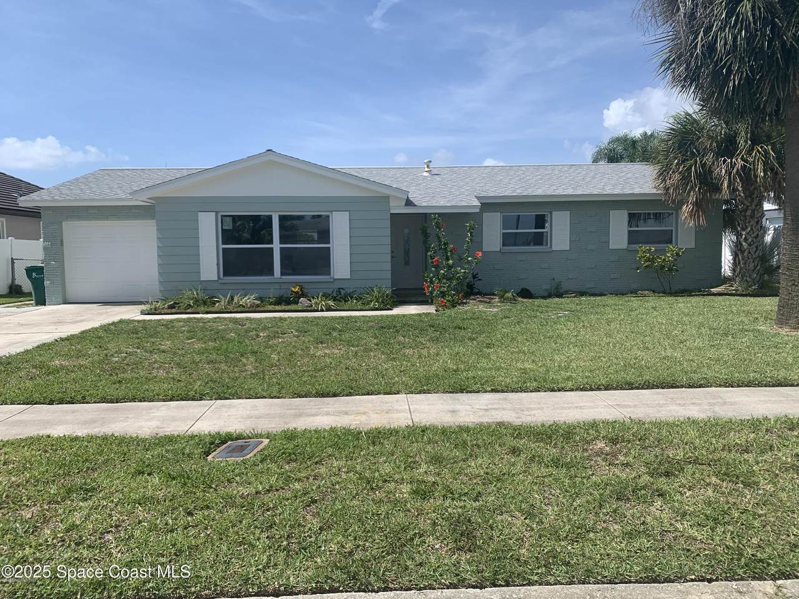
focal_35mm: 26
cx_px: 400
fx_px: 600
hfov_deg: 67.3
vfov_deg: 53.1
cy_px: 300
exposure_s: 1/2833
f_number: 1.8
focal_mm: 4.25
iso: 25
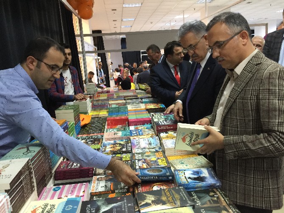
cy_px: 106
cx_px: 142
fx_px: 238
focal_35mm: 29
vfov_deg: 48.2
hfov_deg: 61.7
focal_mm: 4.15
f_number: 2.2
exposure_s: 1/10
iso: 100
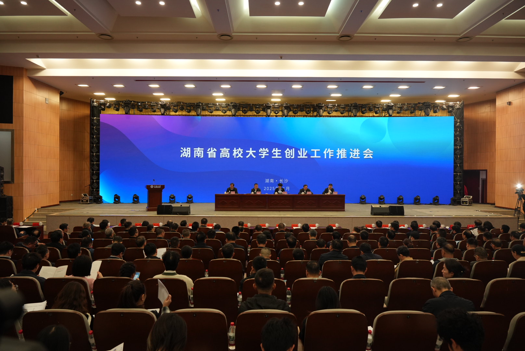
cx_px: 262
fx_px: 350
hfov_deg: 73.7
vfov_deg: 53.2
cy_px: 176
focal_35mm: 24
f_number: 4
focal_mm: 24
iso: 1600
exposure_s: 1/160
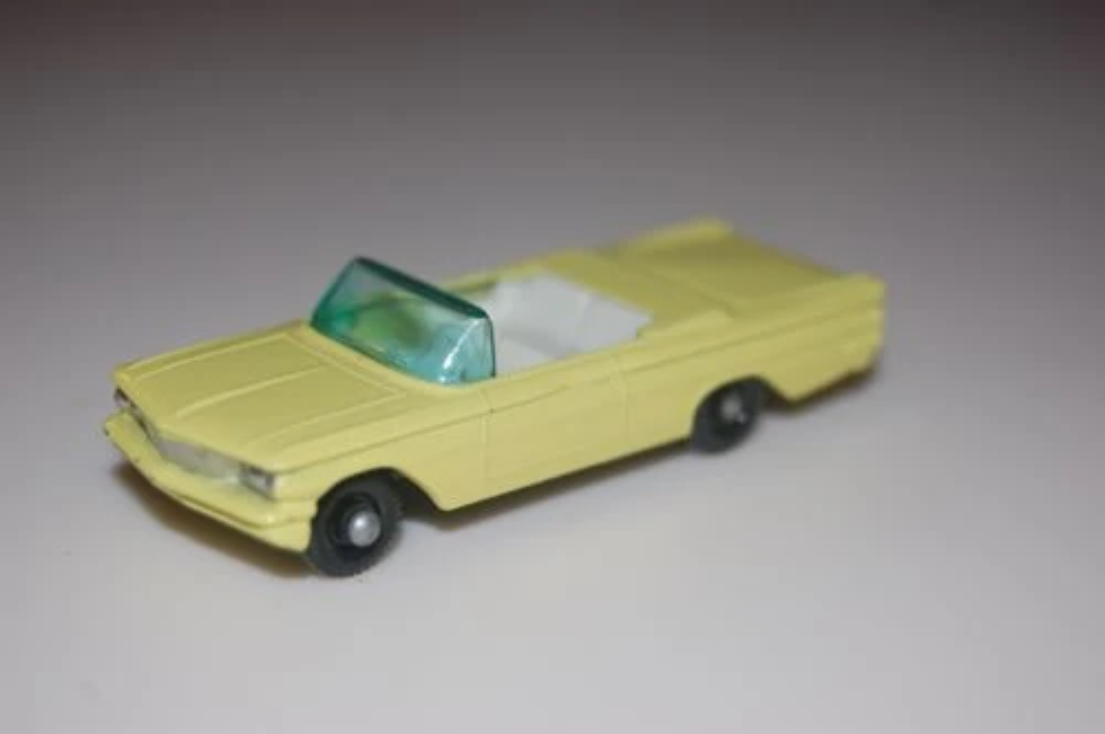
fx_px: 2529
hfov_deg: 24.6
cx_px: 552
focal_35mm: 82
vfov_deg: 16.5
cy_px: 367
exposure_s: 1/60
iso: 320
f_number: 5.6
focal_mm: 55
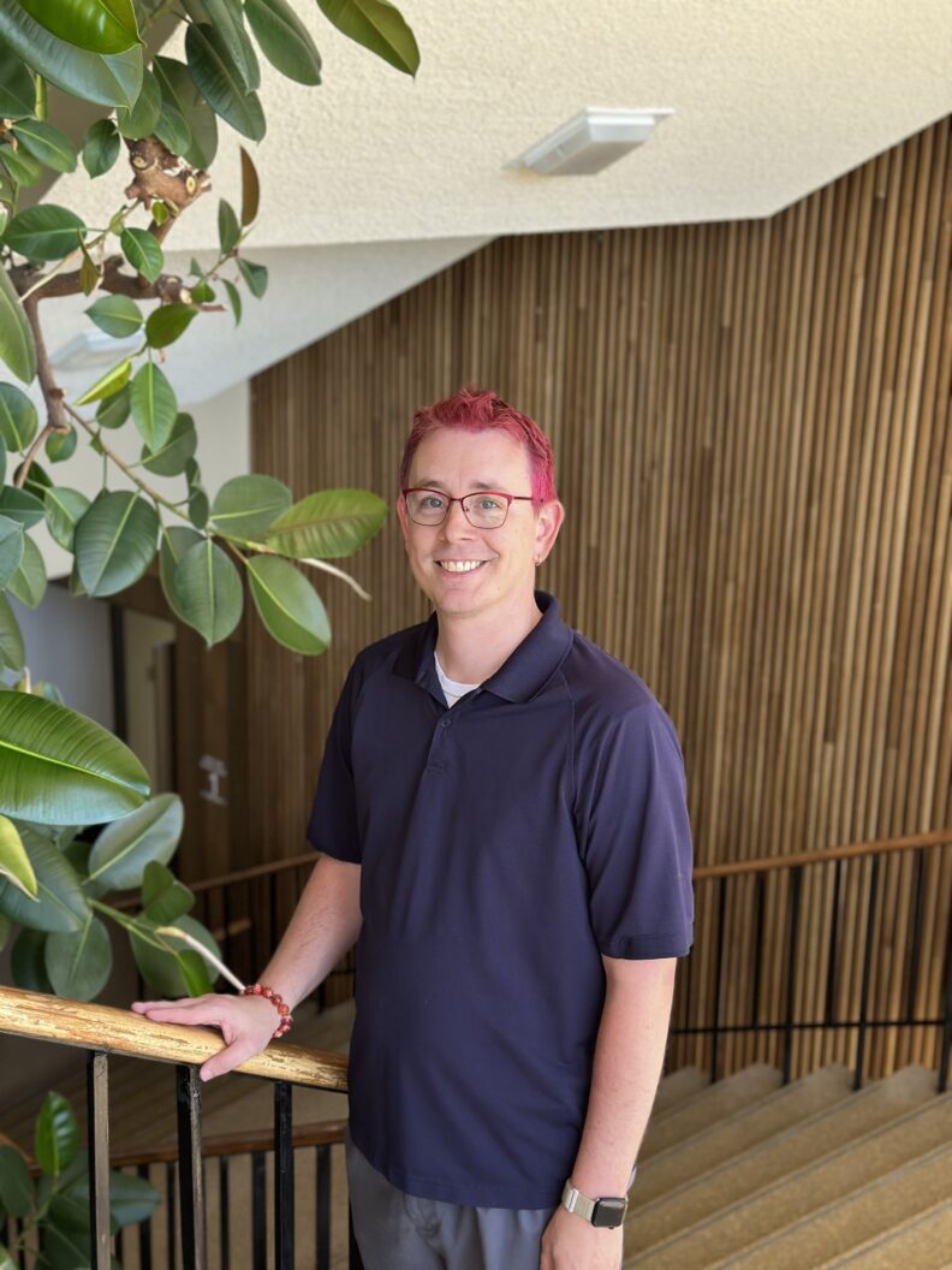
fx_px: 1760
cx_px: 476
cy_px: 635
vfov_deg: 39.7
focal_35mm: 48
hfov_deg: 30.3
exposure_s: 1/215
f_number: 1.78
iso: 80
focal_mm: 6.86
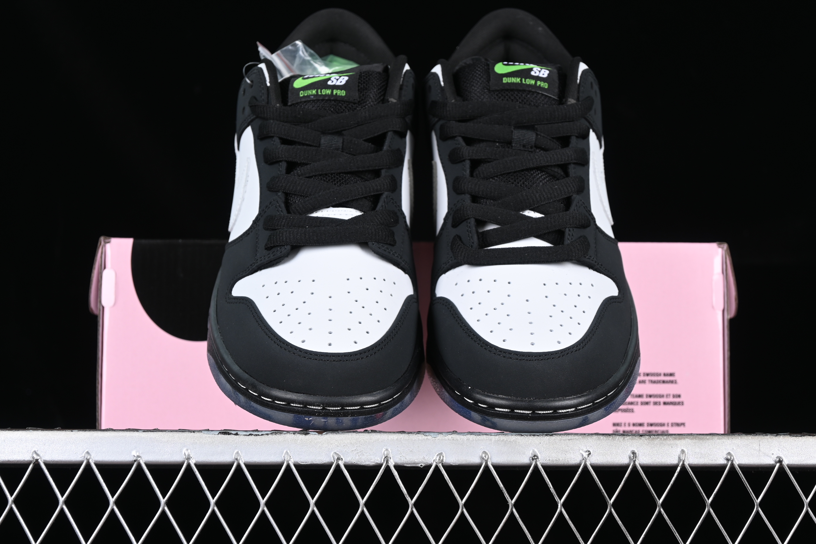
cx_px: 408
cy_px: 272
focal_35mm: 75
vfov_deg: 18.2
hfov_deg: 27.0
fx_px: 1700
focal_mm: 50
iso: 160
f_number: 6.3
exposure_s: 1/60
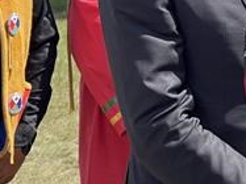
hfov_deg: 8.8
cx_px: 301
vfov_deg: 6.6
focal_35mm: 223
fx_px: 1584
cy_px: -81
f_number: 2.2
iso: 20
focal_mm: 7.5
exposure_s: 1/1064
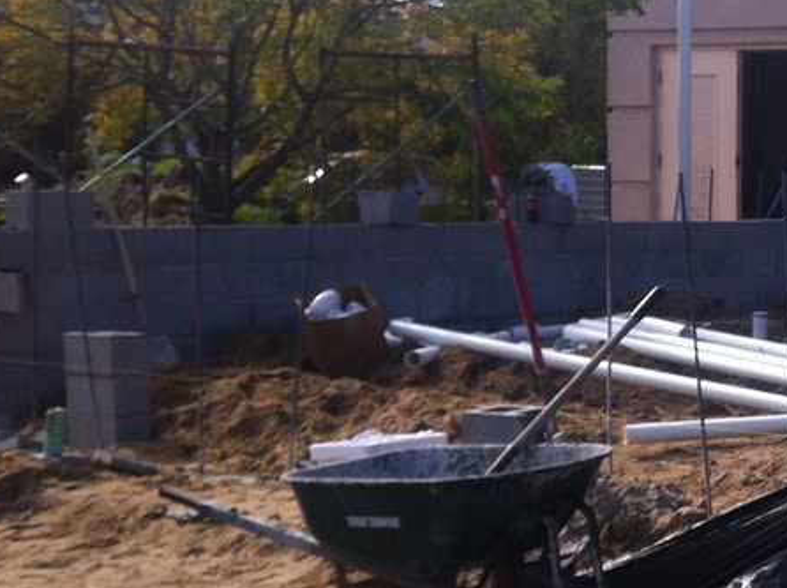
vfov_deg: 14.0
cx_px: 1102
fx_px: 2383
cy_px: 454
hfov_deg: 17.3
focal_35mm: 105
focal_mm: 3.85
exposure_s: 1/569
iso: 80
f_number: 2.8
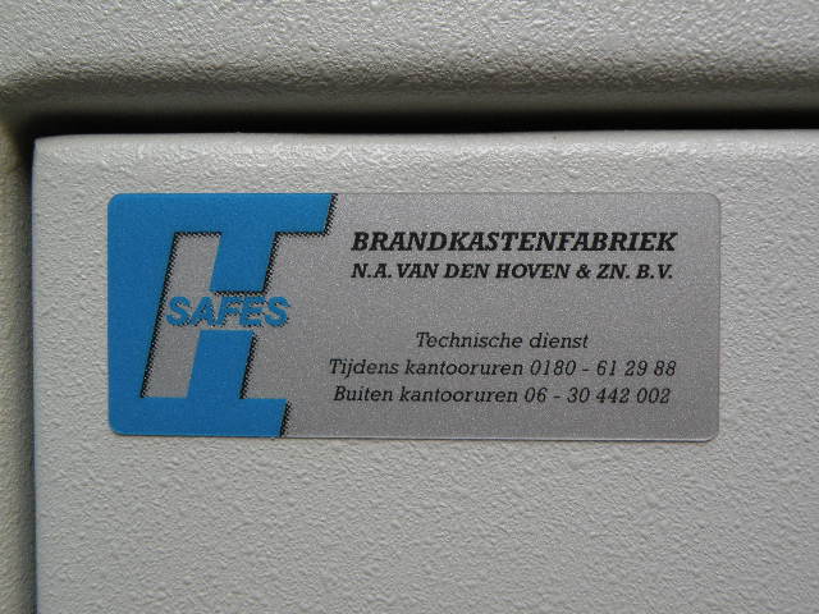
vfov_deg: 34.3
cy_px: 307
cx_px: 410
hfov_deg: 44.8
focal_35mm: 42
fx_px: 994
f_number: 3.2
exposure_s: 1/61
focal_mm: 7.4
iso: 148
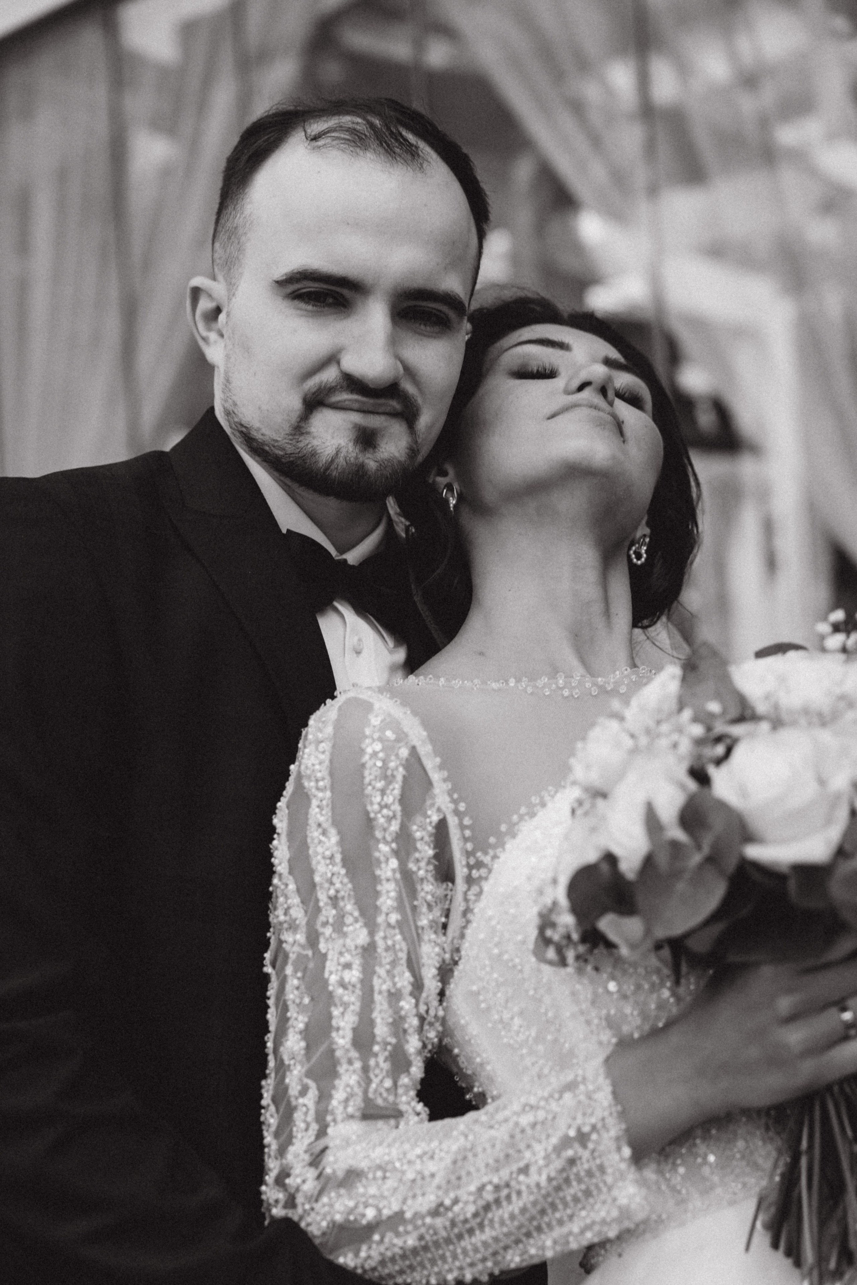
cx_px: 428
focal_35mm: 55
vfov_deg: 36.2
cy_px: 642
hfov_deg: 24.6
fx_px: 1964
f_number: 3.2
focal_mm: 55
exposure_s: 1/160
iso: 320
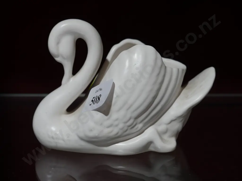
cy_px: 90
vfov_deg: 29.1
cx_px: 121
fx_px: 350
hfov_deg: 38.2
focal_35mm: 50
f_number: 5.3
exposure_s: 1/60
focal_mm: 25
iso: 320
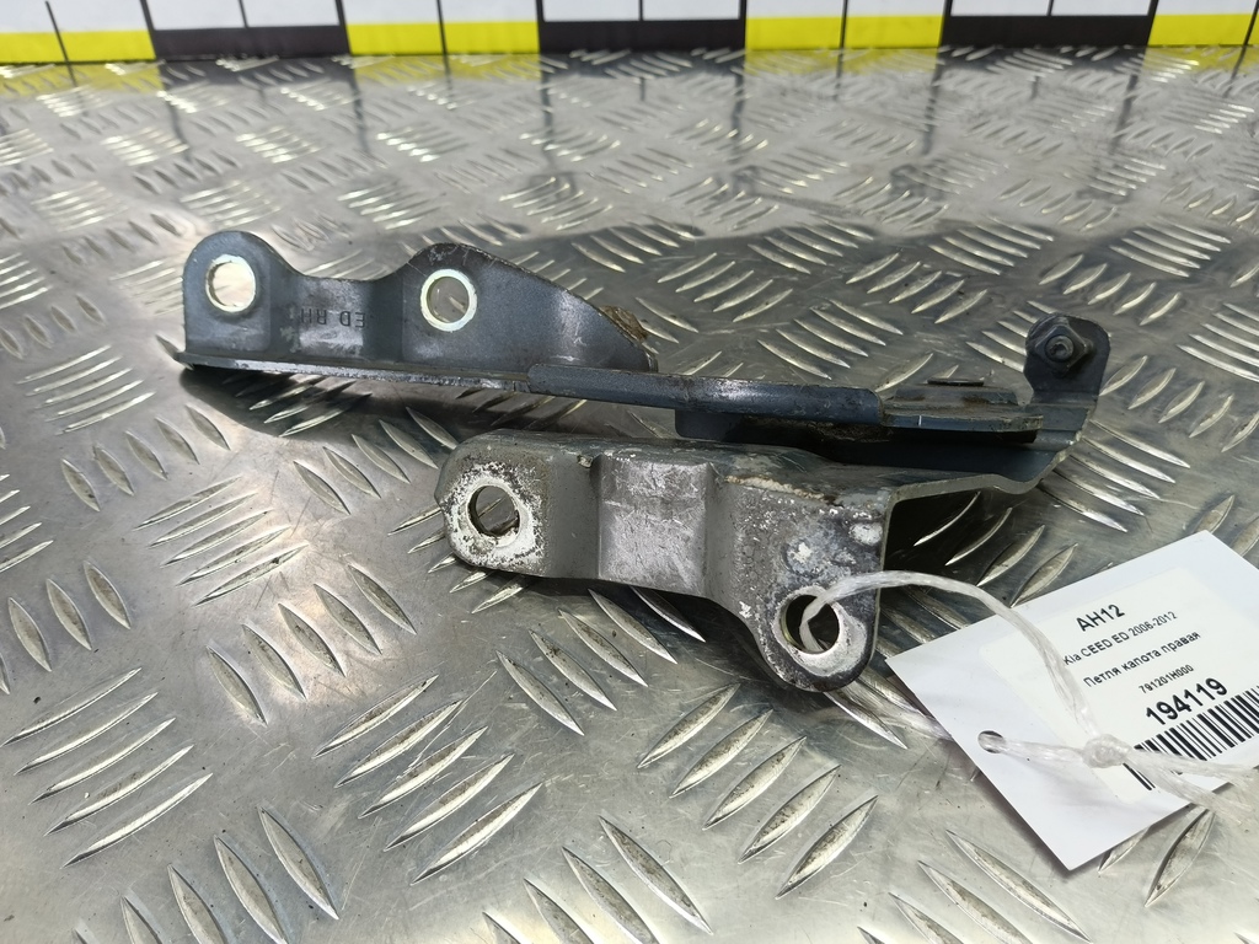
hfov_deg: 73.9
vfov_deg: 58.9
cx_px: 630
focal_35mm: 23
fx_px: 837
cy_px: 472
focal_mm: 4.11
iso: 112
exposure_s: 1/50
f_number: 1.6
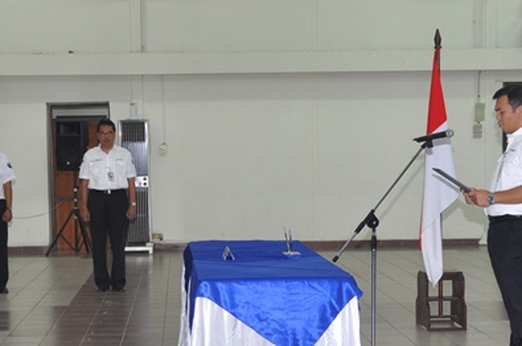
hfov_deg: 25.7
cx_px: 227
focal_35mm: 79
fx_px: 1144
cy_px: 248
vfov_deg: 17.1
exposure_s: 1/60
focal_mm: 26
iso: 640
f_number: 5.6
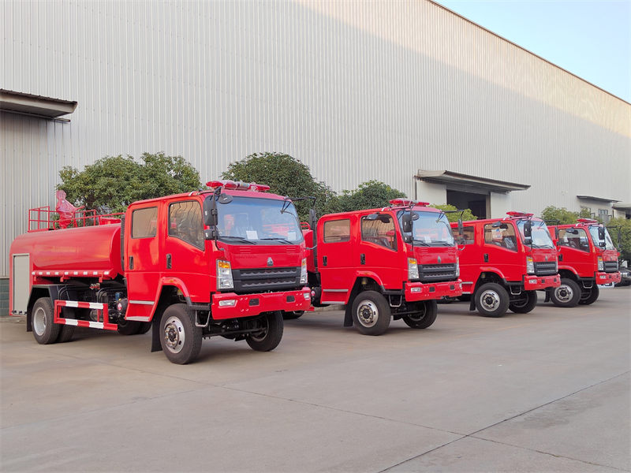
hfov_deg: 56.8
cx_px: 316
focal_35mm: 32
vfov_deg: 44.2
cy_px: 236
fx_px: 583
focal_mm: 5.52
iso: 145
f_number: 1.9
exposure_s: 1/120
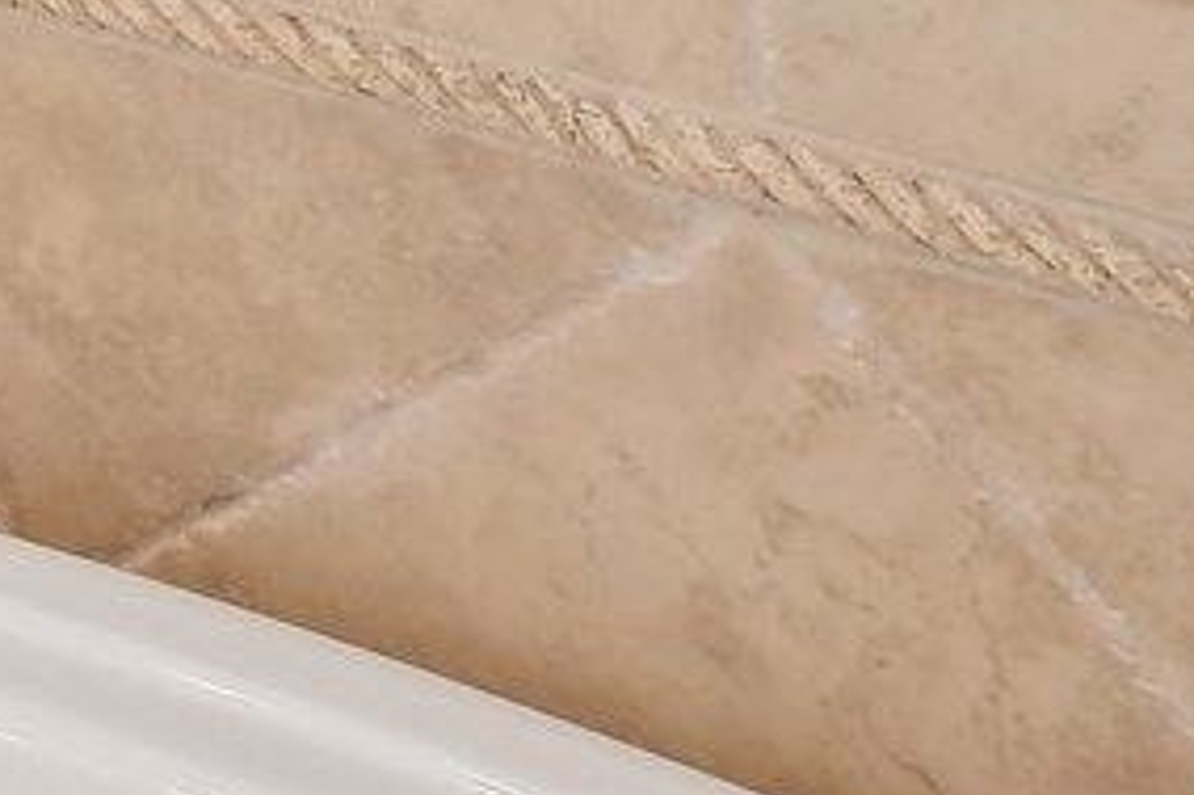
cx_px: -2178
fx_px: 3580
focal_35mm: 108
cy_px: -1140
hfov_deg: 12.0
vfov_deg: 10.7
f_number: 8
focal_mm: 15
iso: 400
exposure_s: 1/8
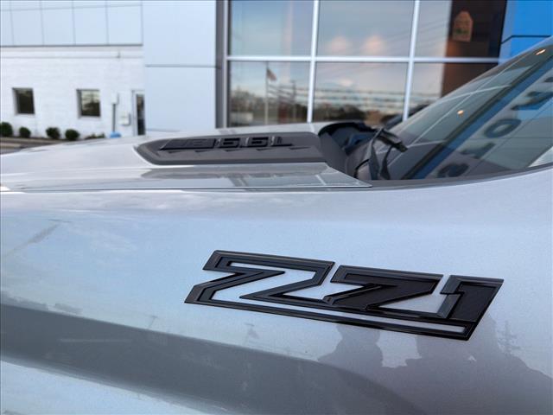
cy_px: 208
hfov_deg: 71.6
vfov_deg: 56.8
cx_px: 276
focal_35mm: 24
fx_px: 383
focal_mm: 6.76
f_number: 1.78
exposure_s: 1/898
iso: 80
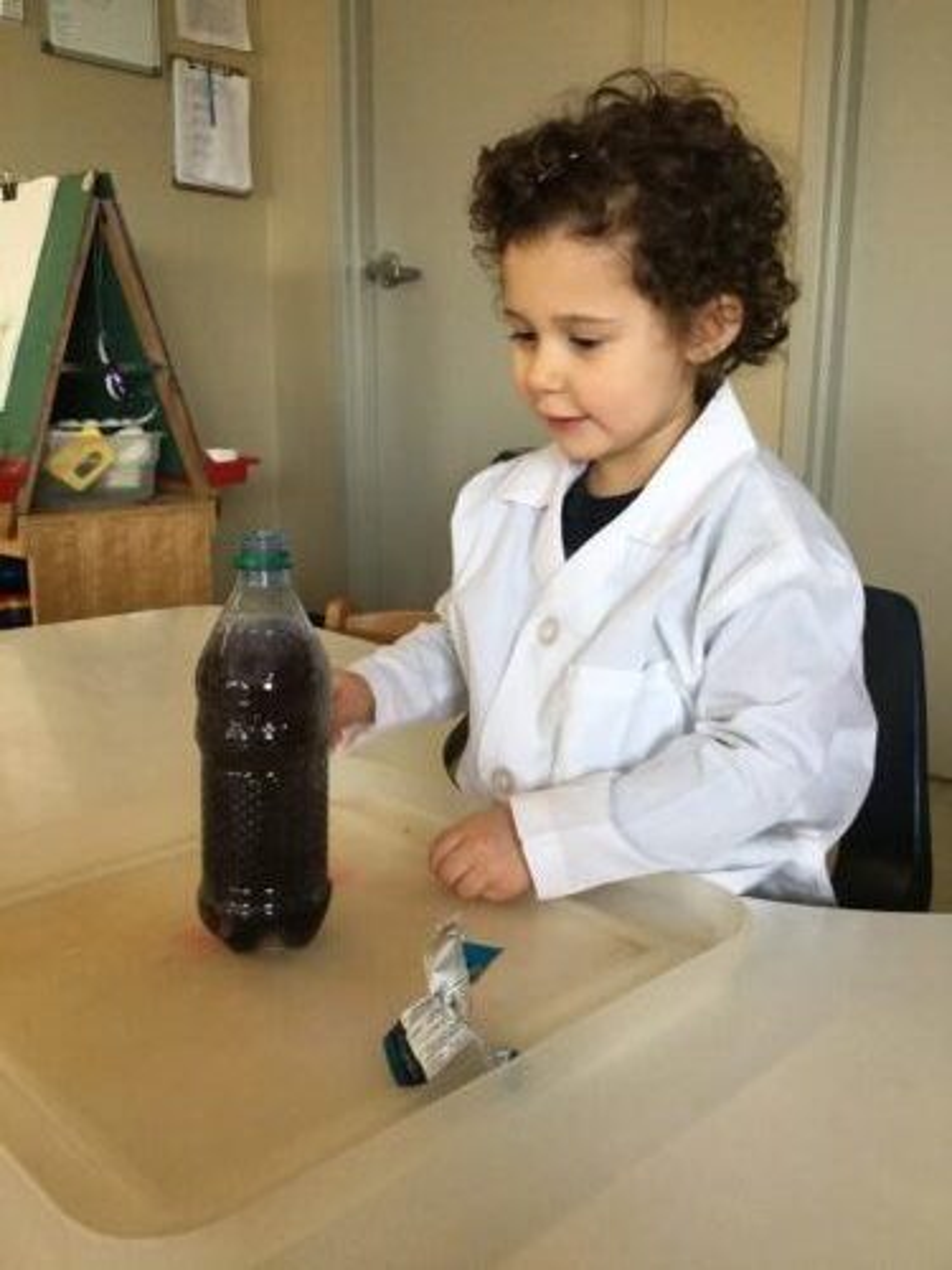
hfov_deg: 45.4
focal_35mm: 31
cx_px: 476
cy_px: 635
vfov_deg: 58.4
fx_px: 1137
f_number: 2.4
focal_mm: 3.3
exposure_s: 1/30
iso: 50
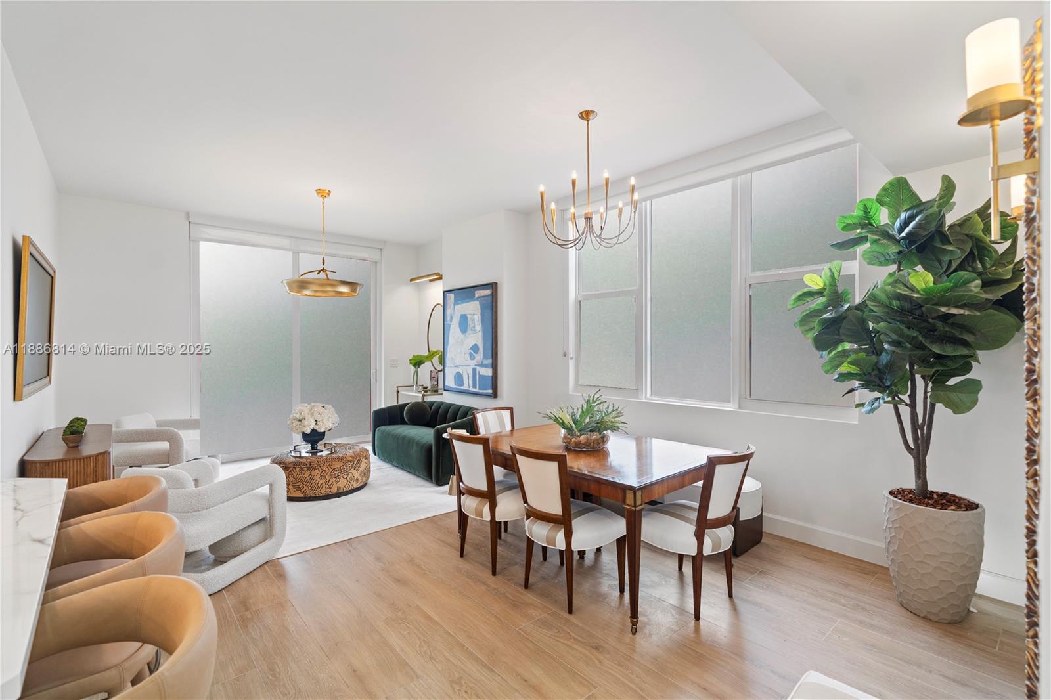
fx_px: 467
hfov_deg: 96.7
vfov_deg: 73.7
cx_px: 526
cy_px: 350
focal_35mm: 16
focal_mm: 16
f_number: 4.5
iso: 250
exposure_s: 1/15
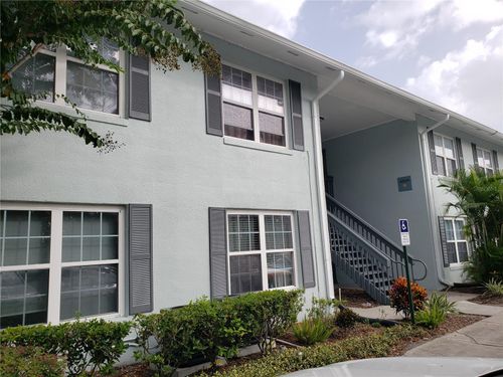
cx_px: 252
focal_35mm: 26
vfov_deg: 53.1
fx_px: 378
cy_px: 188
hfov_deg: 67.3
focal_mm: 4.3
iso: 50
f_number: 2.4
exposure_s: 1/992
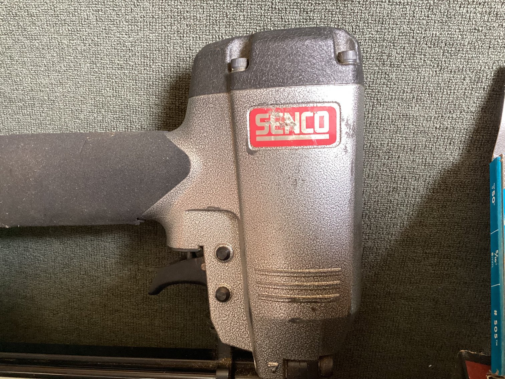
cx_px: 252
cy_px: 190
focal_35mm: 31
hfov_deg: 58.3
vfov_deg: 45.4
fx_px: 452
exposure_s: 1/60
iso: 320
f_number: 2.4
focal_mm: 3.3
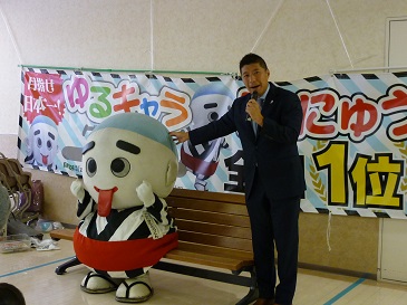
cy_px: 152
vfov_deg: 29.1
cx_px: 204
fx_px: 587
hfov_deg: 38.2
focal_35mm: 50
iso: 200
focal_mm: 5.5
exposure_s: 1/30
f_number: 2.8
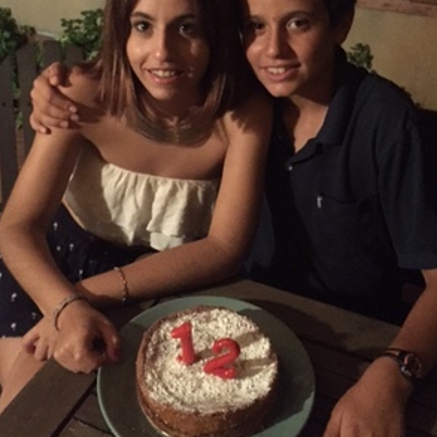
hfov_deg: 40.0
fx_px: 600
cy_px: 167
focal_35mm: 42
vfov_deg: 39.8
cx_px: 225
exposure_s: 1/15
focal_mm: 4.15
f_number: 2.2
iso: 2000
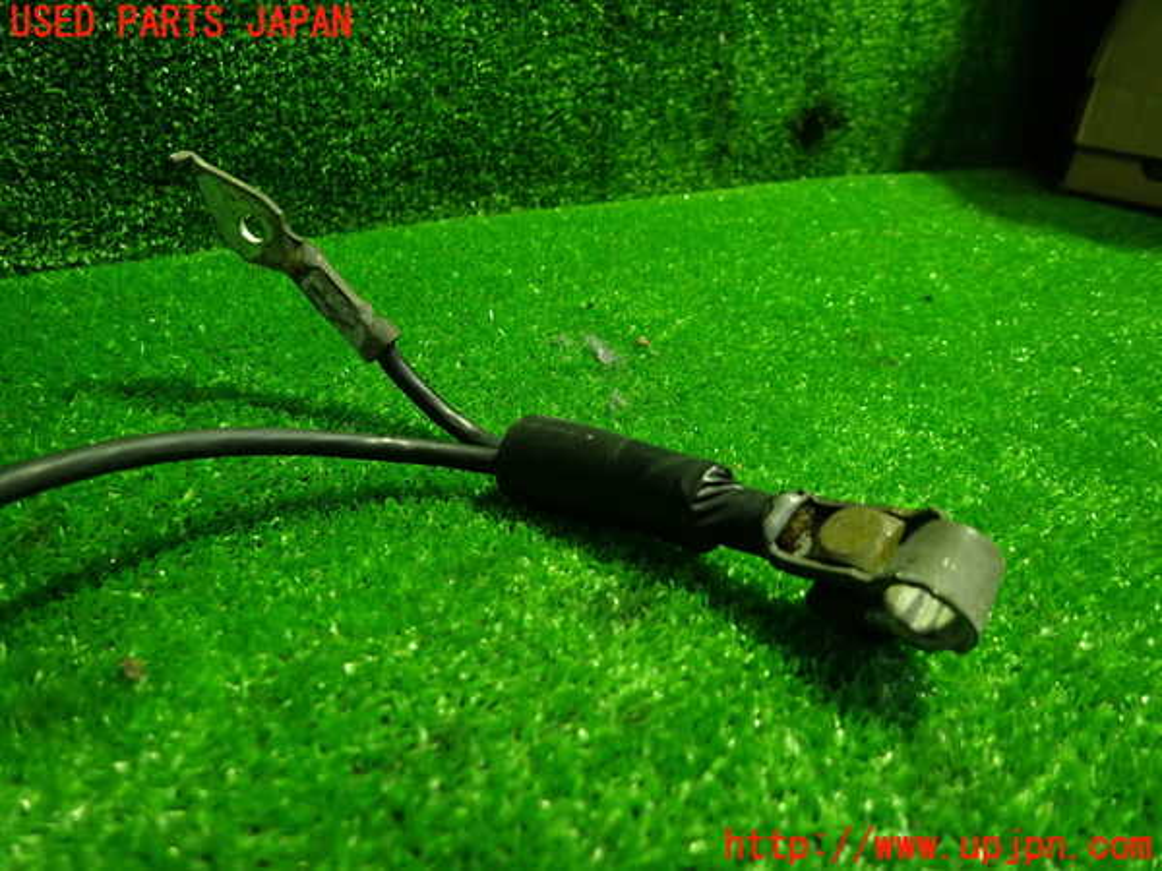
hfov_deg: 69.4
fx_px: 839
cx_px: 581
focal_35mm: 25
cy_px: 436
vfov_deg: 54.9
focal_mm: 4.5
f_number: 2
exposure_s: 1/30
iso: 200
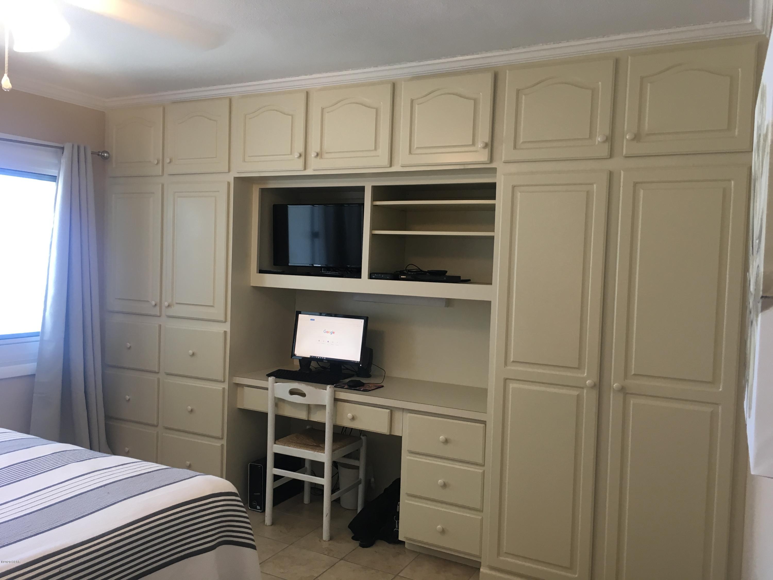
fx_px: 648
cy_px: 290
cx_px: 386
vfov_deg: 48.2
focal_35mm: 29
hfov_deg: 61.7
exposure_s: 1/30
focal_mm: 4.15
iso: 64
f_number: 2.2
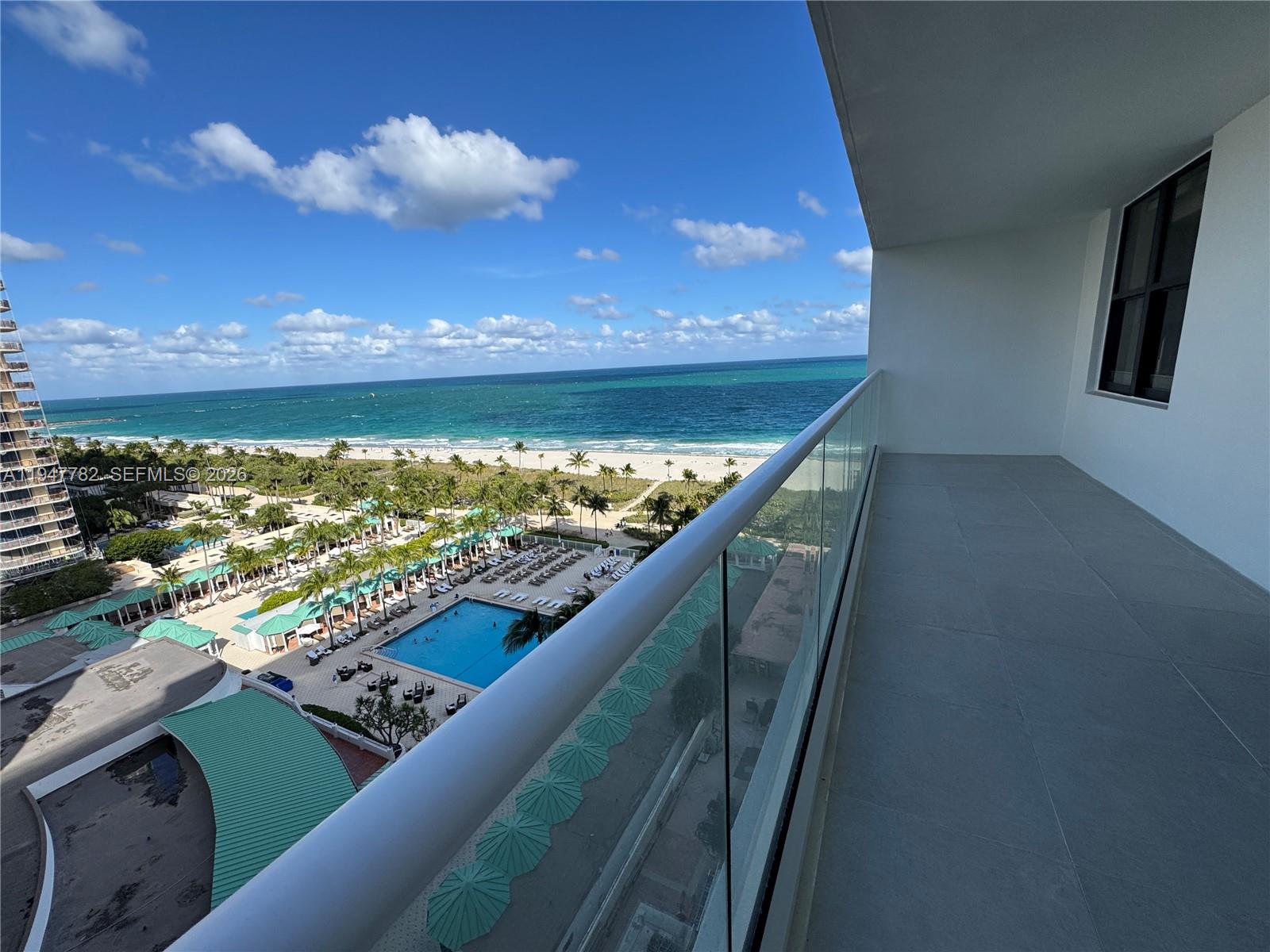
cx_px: 635
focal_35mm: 14
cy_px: 476
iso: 50
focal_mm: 2.22
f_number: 2.2
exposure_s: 1/2415
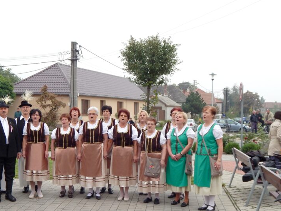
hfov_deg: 38.0
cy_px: 137
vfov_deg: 29.0
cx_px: 111
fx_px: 406
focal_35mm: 50
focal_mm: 6.1
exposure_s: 1/400
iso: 125
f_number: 3.3
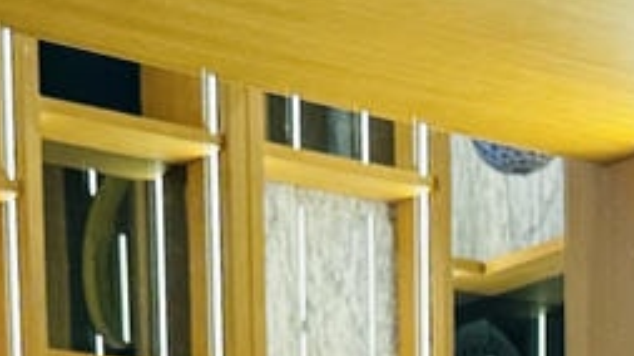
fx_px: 2083
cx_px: 446
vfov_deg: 8.8
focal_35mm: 124
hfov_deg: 17.2
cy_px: 867
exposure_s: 1/60
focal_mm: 6.86
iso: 320
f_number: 1.78
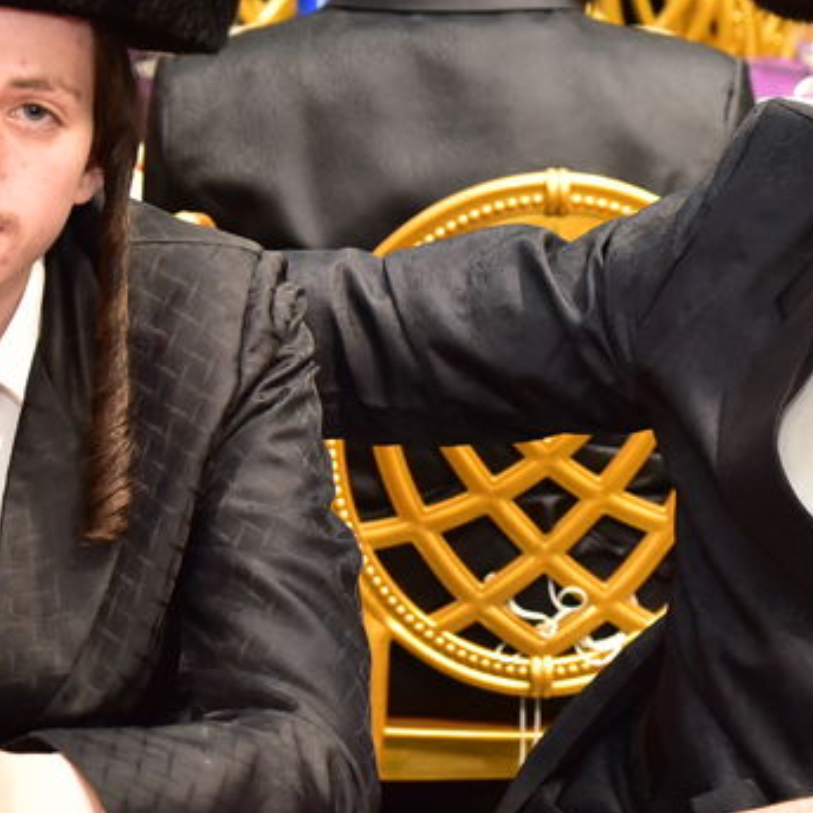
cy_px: 108
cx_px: 610
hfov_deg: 11.5
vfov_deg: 11.4
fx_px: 4039
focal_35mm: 152
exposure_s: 1/250
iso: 1600
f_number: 4
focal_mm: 44
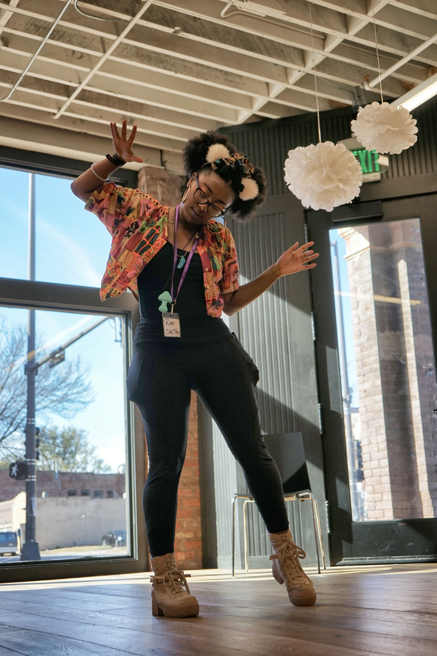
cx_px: 218
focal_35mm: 43
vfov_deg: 45.4
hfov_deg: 31.2
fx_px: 783
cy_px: 328
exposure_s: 1/500
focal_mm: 43
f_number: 4.5
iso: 400
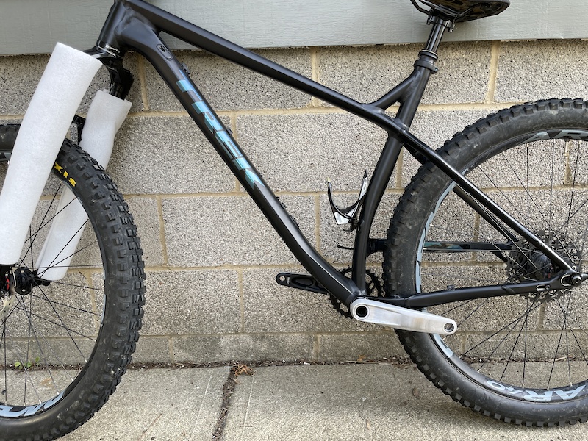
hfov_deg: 67.3
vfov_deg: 53.1
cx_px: 294
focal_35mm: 26
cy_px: 220
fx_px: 442
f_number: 1.6
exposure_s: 1/165
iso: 32
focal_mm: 4.2
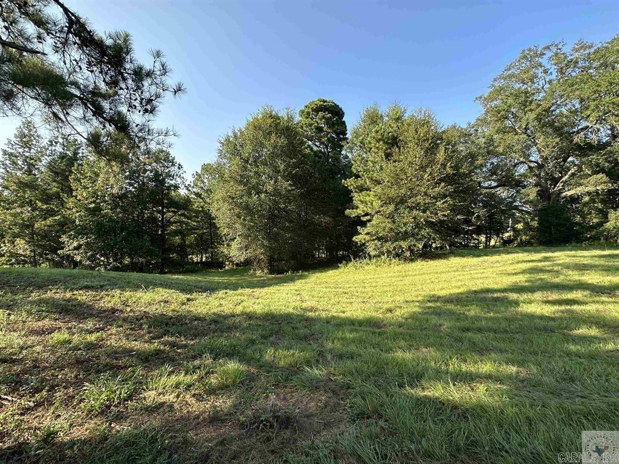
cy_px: 232
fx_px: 250
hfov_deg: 102.1
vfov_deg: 85.7
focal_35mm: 14
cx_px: 310
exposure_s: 1/824
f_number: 2.2
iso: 40
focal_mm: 2.22
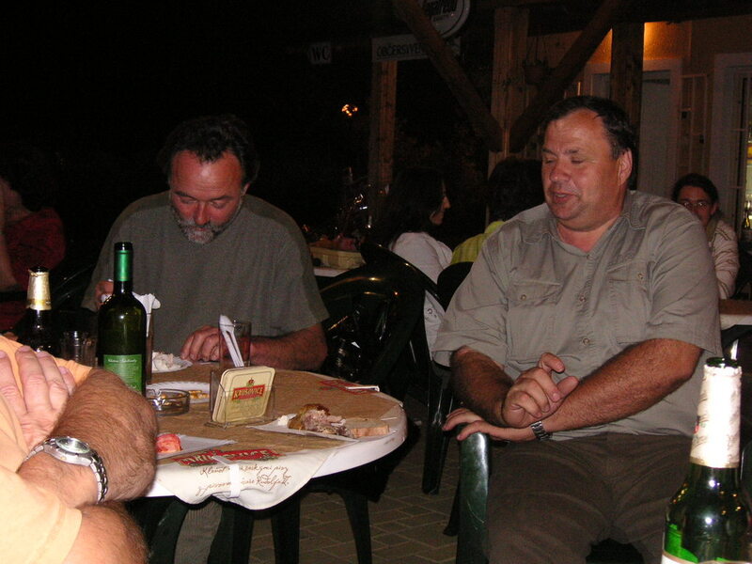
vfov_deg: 27.5
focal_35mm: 53
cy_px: 282
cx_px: 376
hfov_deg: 36.2
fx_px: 1151
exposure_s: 1/45
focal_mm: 8.9
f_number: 3.6
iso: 160
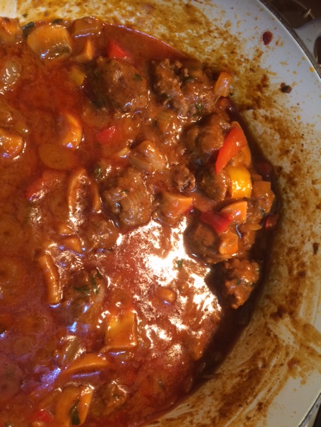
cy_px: 214
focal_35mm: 29
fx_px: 359
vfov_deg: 61.7
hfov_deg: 48.2
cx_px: 160
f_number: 2.2
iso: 160
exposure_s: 1/33
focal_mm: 4.15
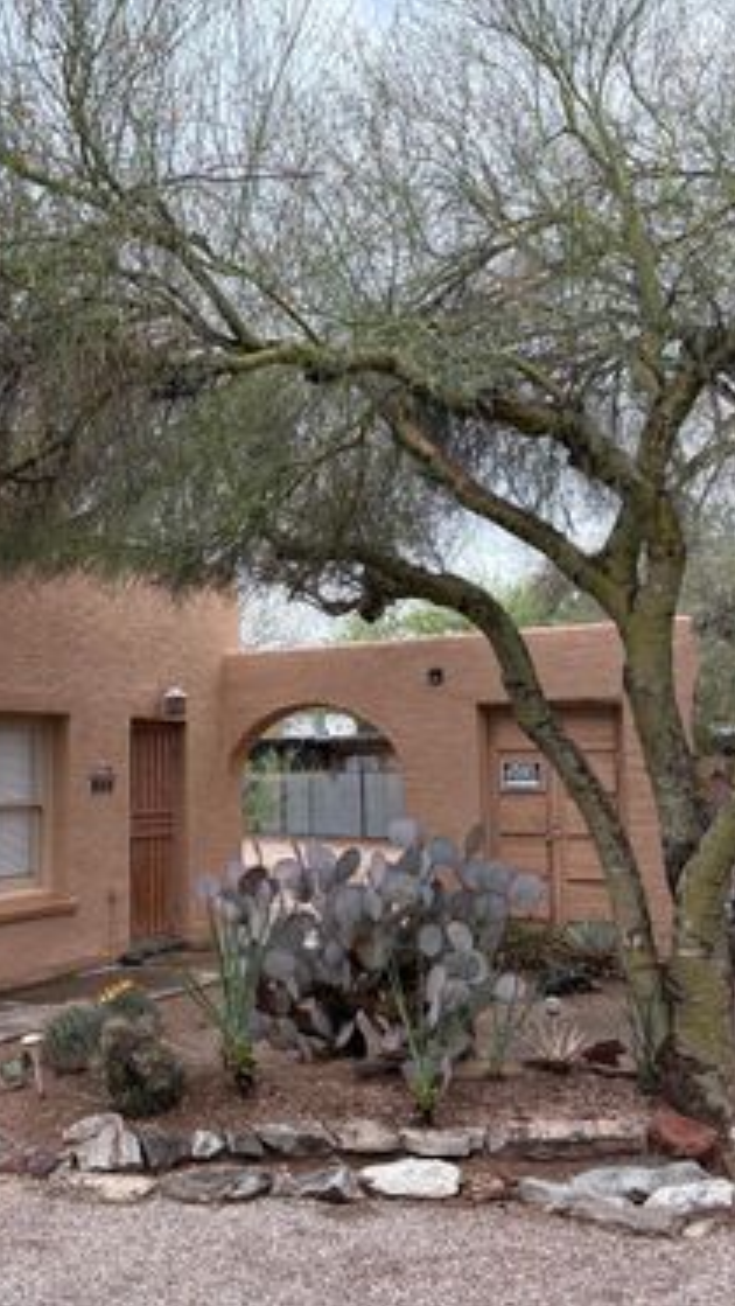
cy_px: 653
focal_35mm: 38
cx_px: 217
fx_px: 1316
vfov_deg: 52.8
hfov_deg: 30.9
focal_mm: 5.96
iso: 64
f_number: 1.6
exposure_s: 1/782
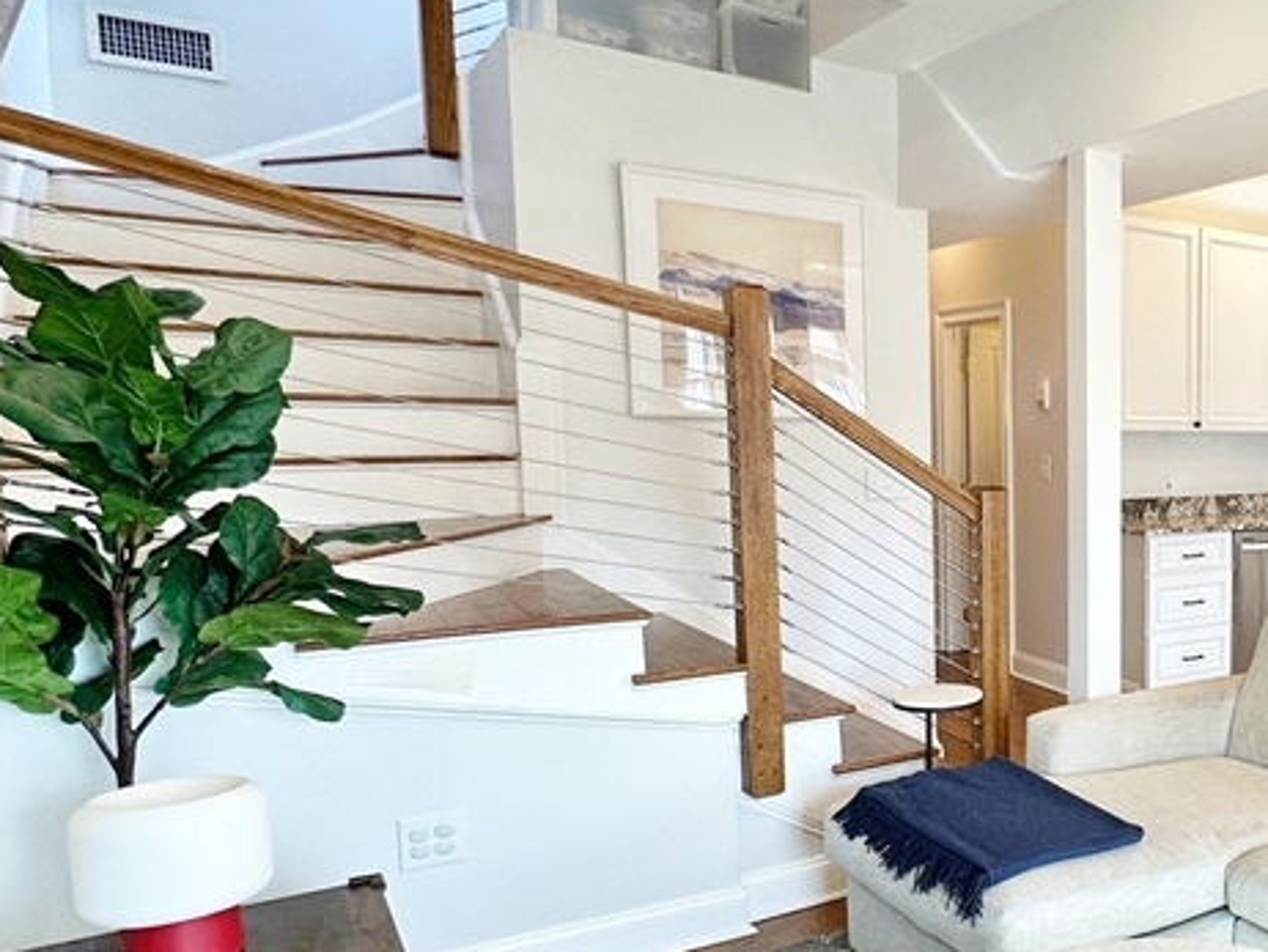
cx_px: 1290
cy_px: 557
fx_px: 1136
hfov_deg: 47.5
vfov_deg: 45.3
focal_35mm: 31
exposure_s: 1/120
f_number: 2.2
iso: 80
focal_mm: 2.22
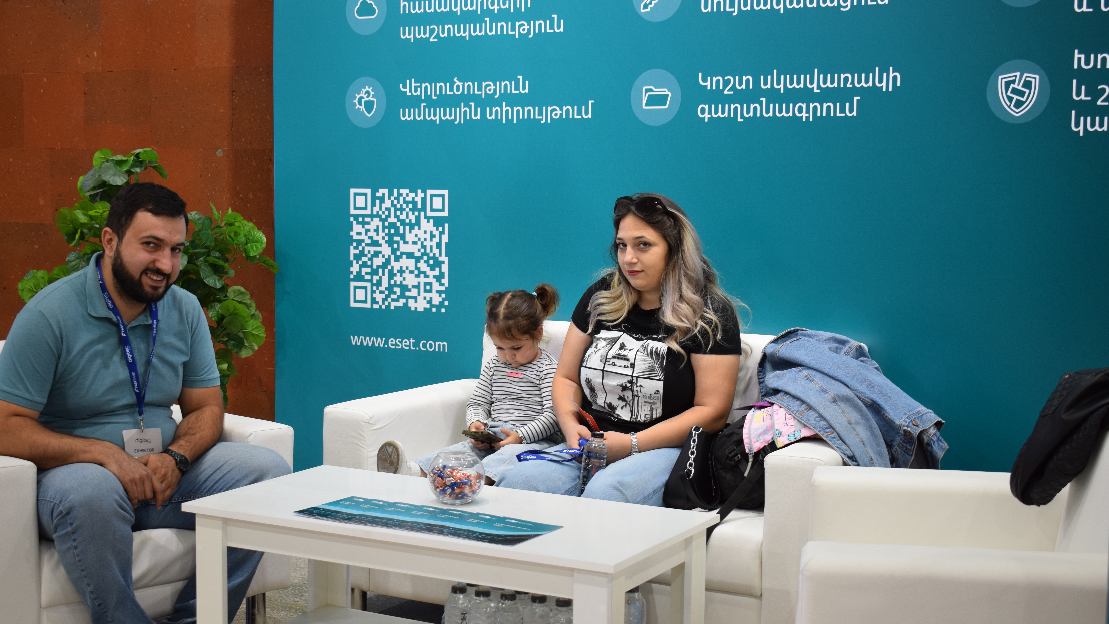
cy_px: 321
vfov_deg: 22.2
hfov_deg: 38.5
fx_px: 1588
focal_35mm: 54
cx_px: 552
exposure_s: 1/30
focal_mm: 34
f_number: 4.5
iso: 500
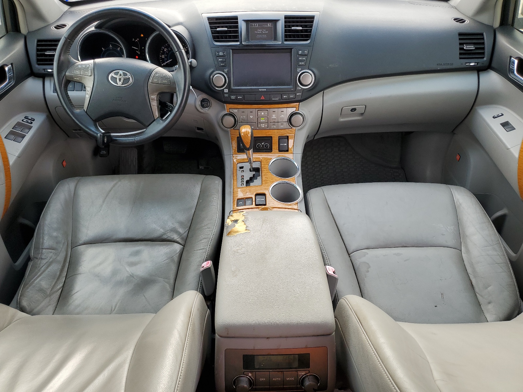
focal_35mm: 26
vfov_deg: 53.1
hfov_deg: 67.3
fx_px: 393
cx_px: 262
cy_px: 196
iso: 50
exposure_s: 1/192
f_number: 1.5
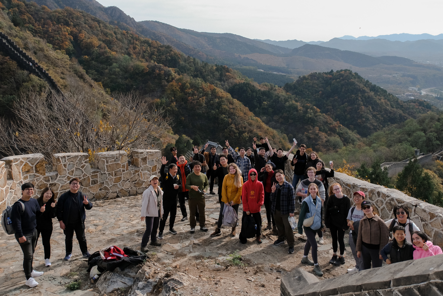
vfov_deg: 41.1
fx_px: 394
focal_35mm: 32
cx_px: 222
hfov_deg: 58.7
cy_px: 148
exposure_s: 1/8000
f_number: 3.5
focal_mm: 21.5
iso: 1250
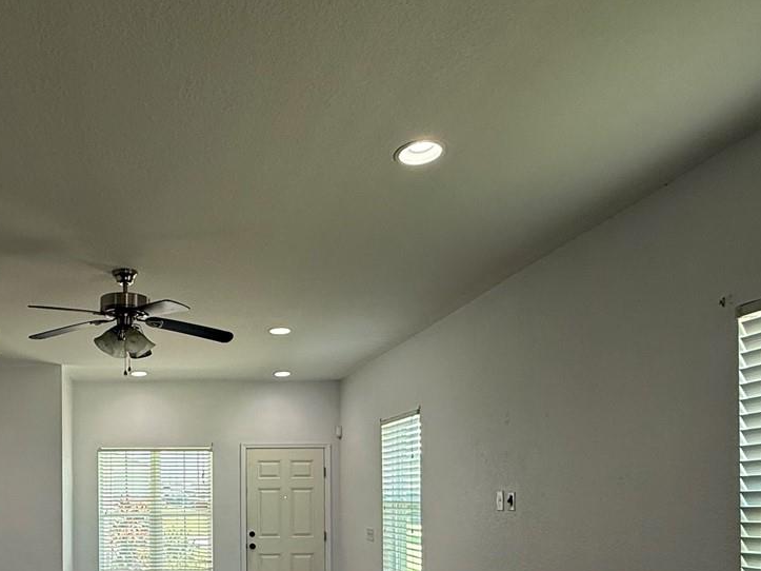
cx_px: 187
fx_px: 681
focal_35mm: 31
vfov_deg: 42.4
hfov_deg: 55.5
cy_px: 493
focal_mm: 2.22
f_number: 2.2
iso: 125
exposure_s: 1/120
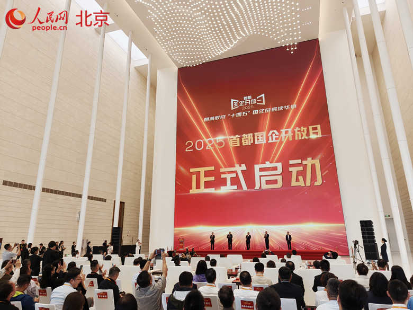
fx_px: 274
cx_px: 206
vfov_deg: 58.9
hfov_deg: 73.9
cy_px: 155
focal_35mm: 23
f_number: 1.6
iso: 50
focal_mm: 6.06
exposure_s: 1/120
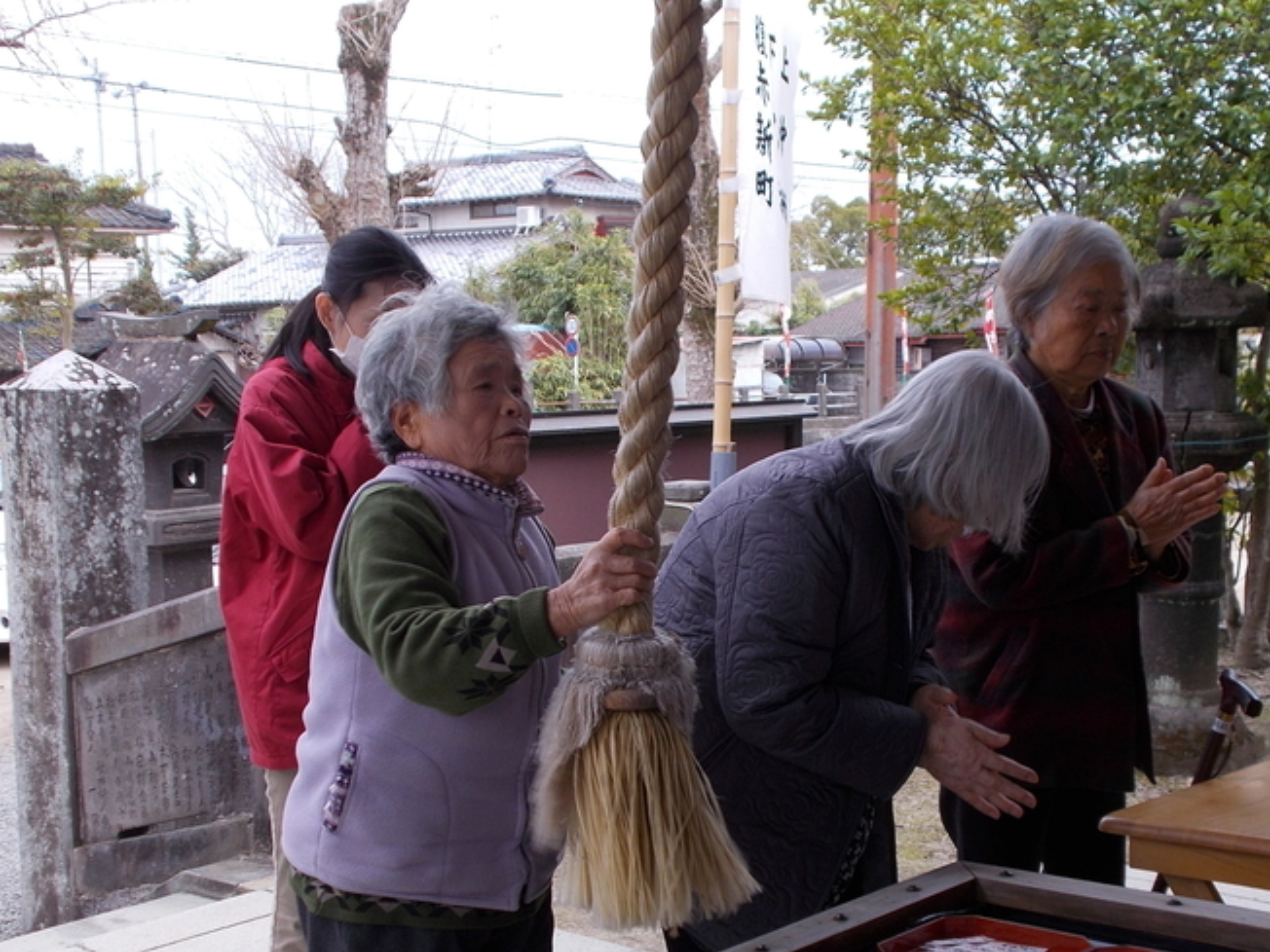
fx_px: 1981
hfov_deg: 35.5
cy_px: 574
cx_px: 635
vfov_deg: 27.0
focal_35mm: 54
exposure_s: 1/80
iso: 80
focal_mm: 7.9
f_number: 4.2
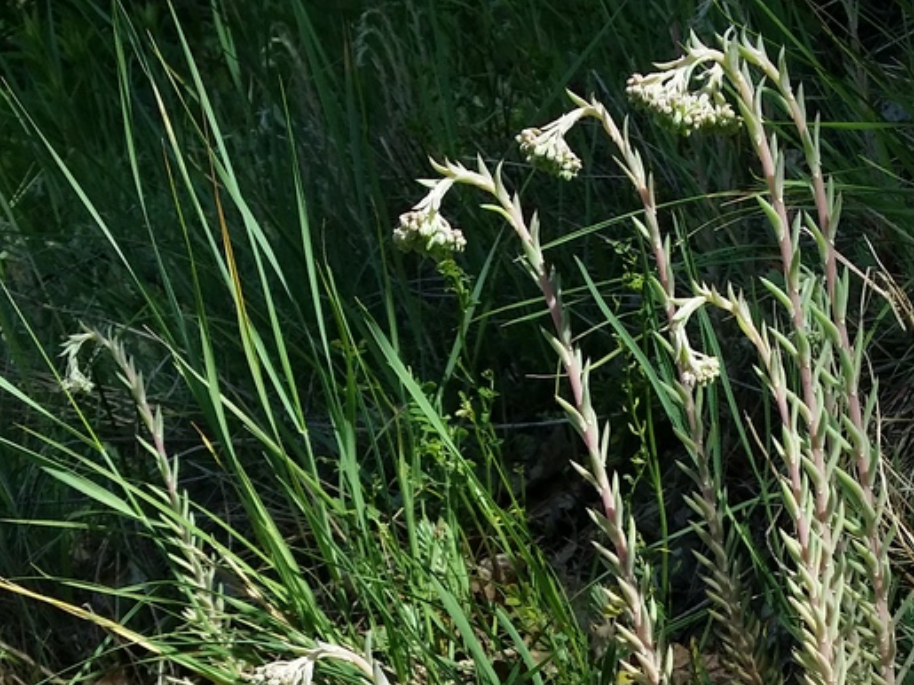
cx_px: 602
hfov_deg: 23.7
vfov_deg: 17.2
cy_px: 806
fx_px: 2165
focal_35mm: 82
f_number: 2.2
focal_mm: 4.13
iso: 50
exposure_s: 1/860
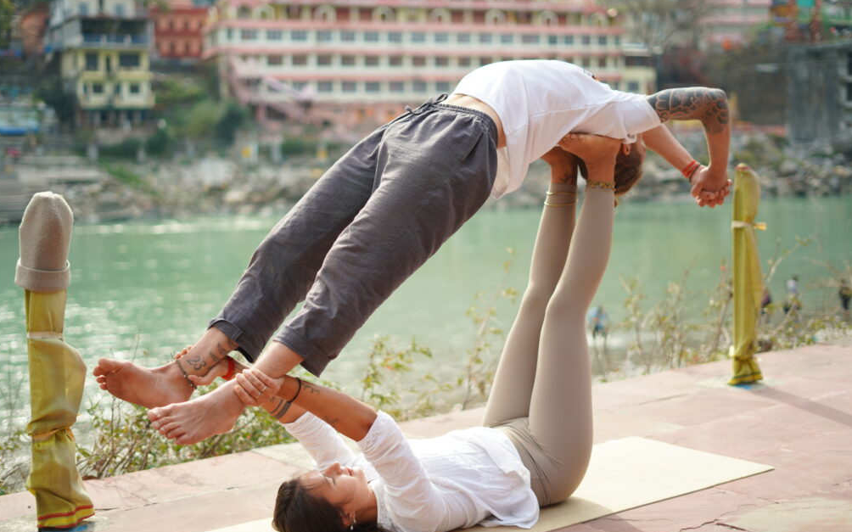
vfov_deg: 24.9
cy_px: 271
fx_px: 1207
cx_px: 429
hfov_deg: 38.9
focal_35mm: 52
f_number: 1.8
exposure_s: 1/1000
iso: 100
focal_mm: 50
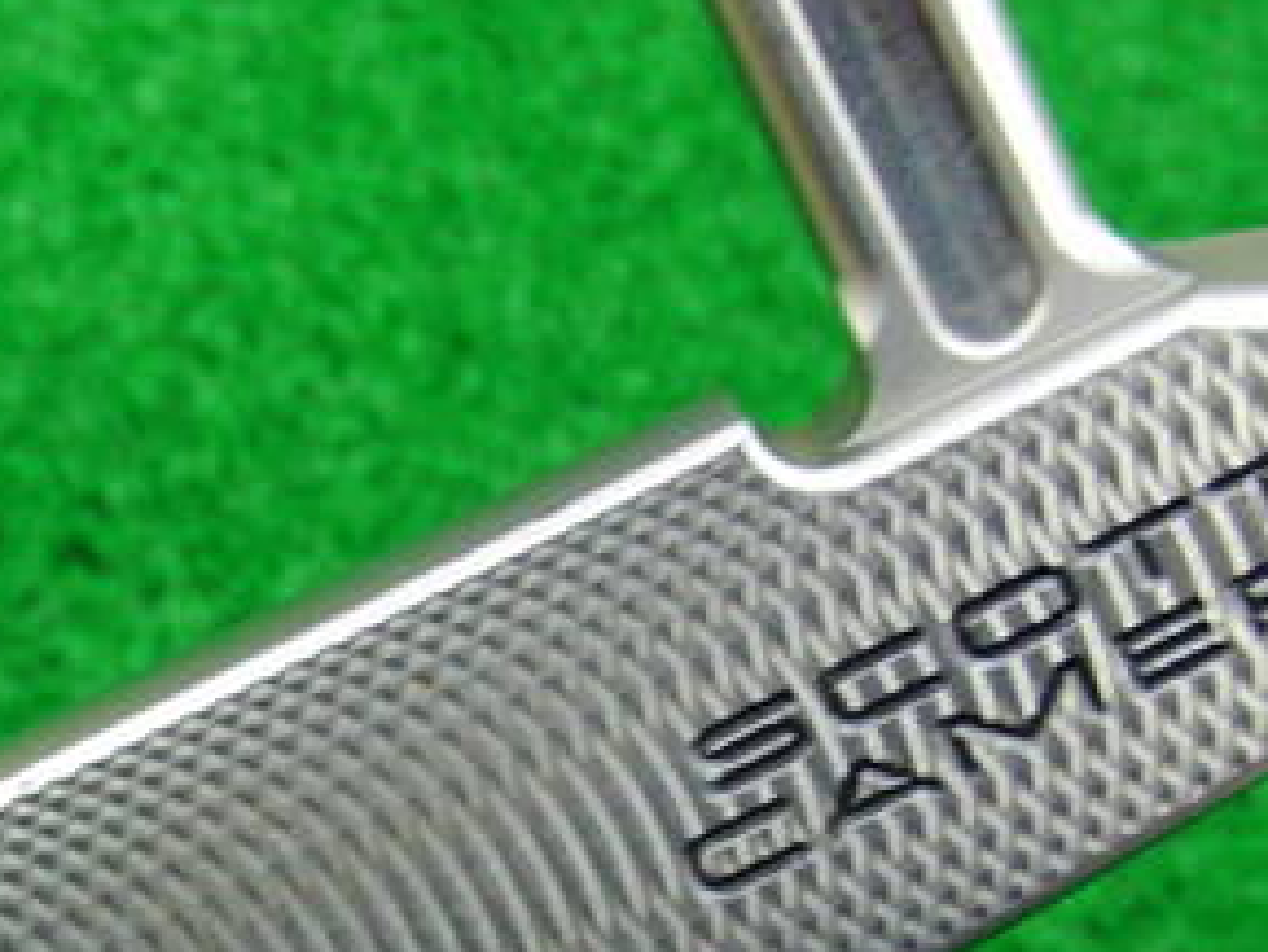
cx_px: 320
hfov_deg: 23.6
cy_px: 869
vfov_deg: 17.7
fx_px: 3005
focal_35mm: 82
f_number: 3.6
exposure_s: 1/30
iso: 400
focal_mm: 6.42
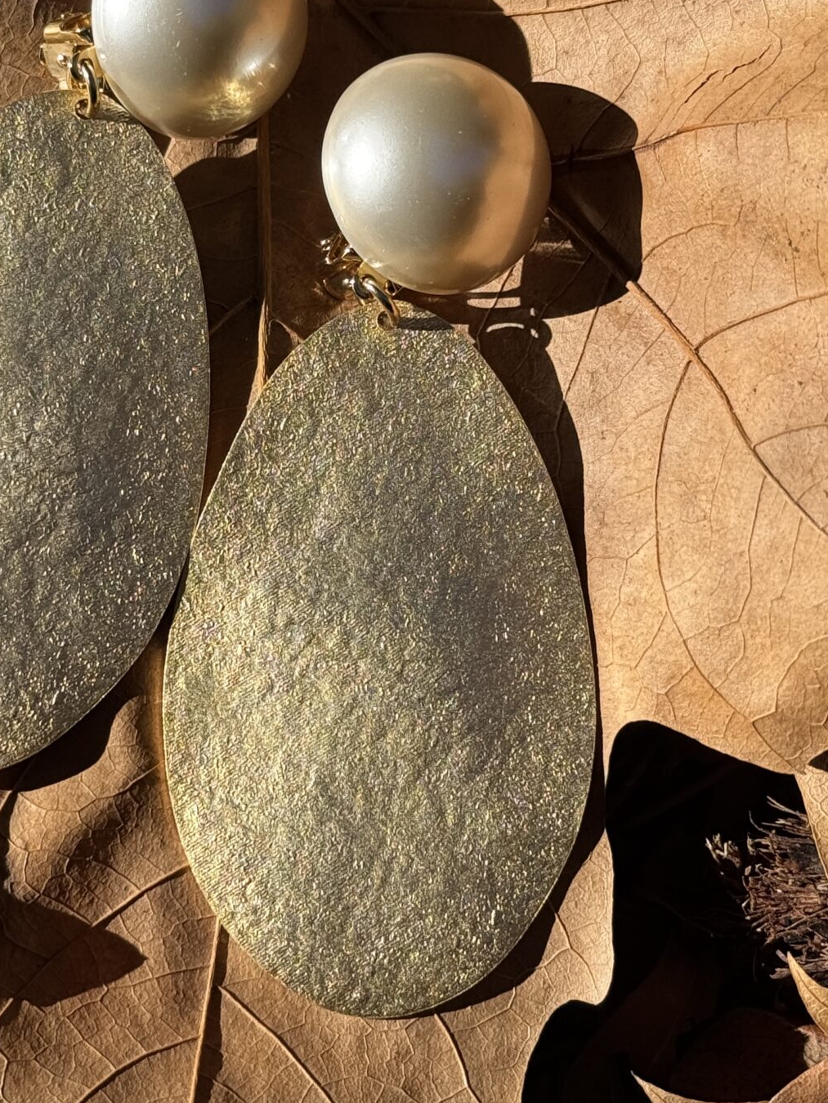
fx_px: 2901
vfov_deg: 21.5
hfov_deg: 16.2
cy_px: 461
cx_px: 293
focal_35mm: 91
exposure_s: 1/4608
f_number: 1.78
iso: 64
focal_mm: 6.76
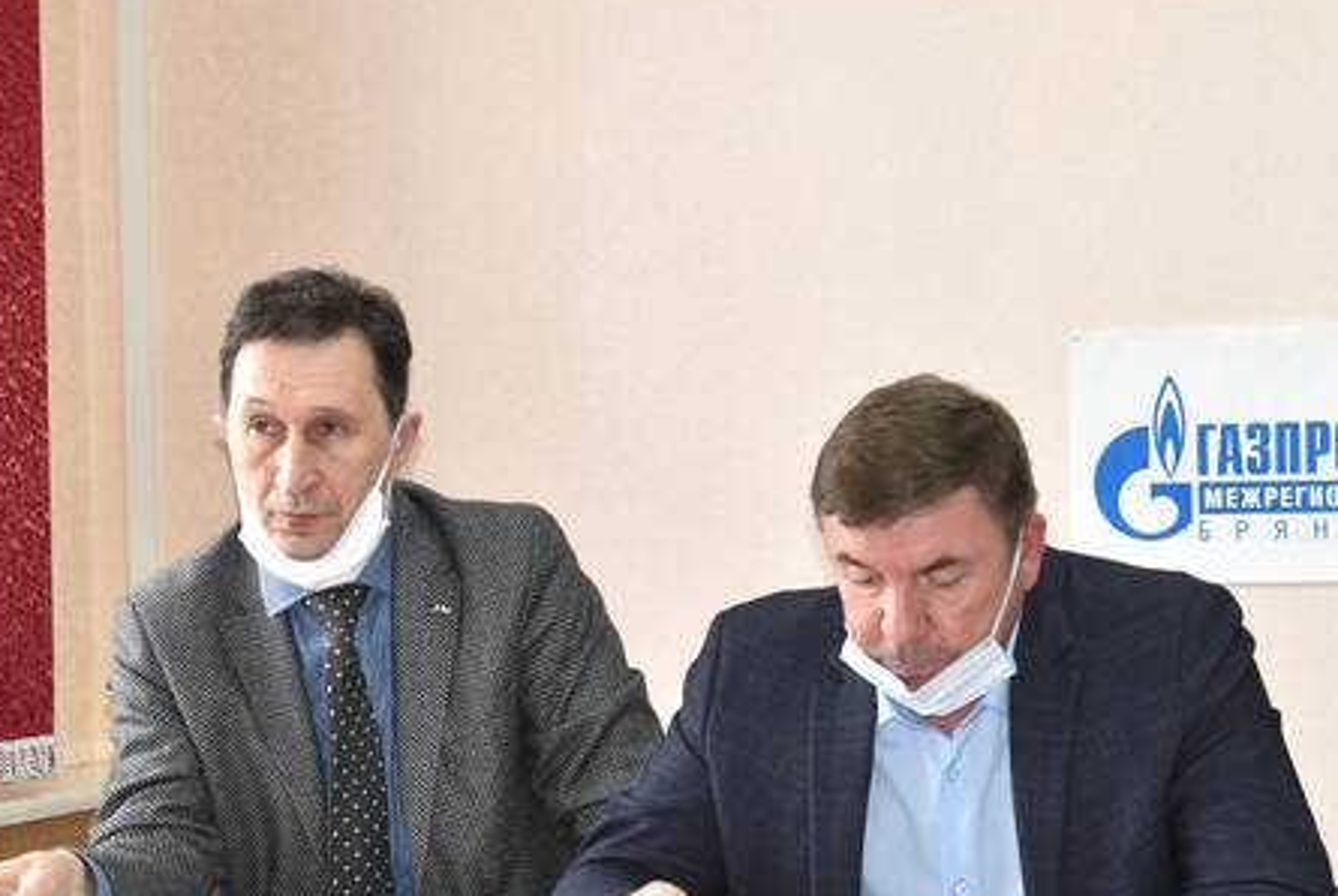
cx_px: 568
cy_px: 517
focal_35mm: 89
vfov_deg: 15.4
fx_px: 3312
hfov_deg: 22.8
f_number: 5.6
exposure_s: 1/125
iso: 800
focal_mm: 44
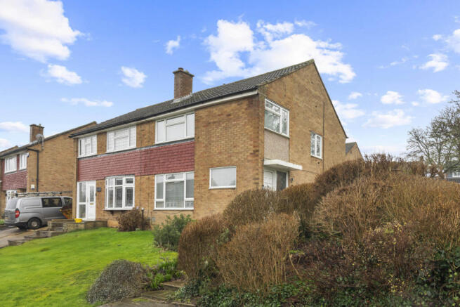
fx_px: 319
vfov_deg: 51.3
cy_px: 154
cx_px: 230
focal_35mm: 25
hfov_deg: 71.5
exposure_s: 1/50
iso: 320
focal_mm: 25
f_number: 8
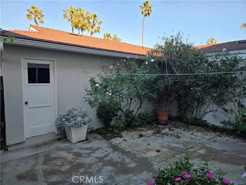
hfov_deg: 73.9
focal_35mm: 23
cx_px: 123
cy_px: 92
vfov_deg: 58.9
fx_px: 163
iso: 80
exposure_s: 1/1704
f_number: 1.8
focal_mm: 5.4
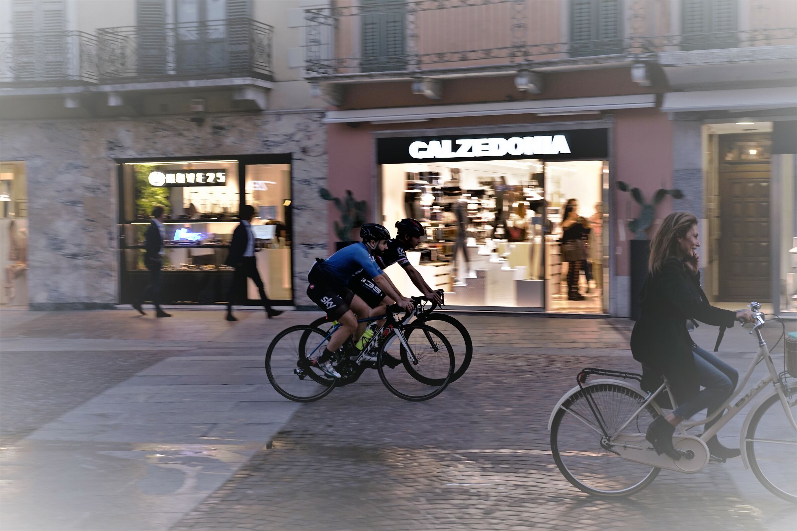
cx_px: 398
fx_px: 1218
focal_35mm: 55
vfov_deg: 24.6
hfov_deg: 36.2
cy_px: 266
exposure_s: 1/80
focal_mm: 55
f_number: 5.6
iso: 400
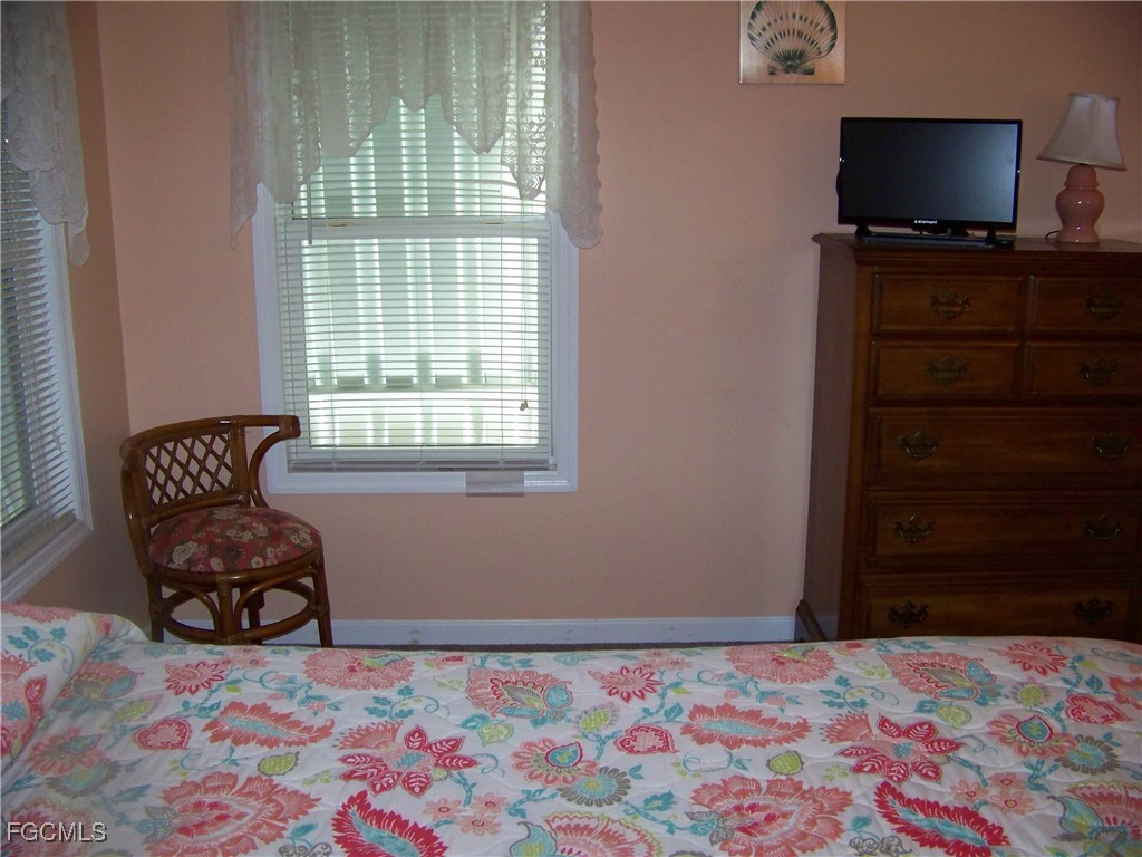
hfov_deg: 51.4
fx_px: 1188
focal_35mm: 36
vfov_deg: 39.7
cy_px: 428
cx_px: 571
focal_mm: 5.85
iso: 200
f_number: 2.8
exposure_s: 1/30
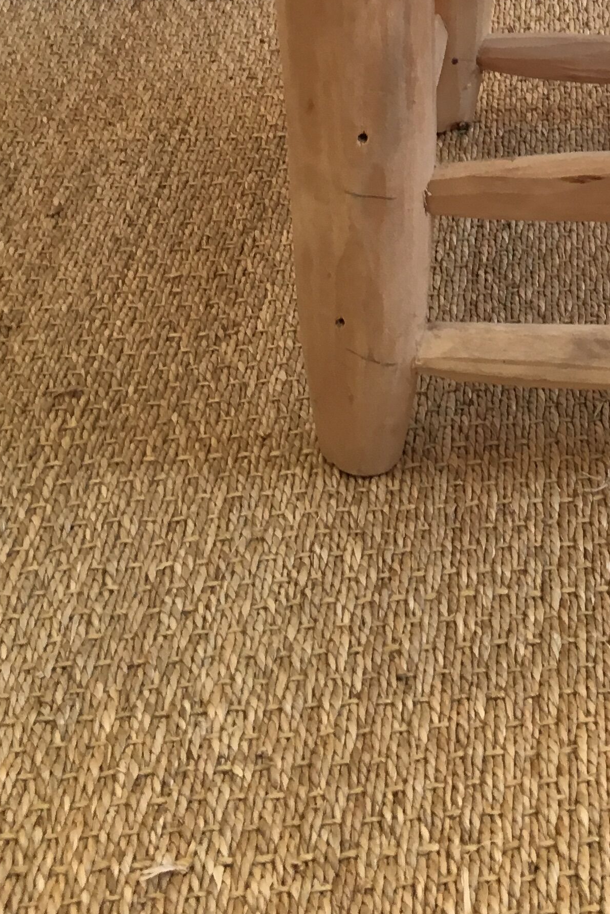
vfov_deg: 27.3
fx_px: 1728
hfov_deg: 18.9
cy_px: -79
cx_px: 733
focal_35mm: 68
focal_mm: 4.15
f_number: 2.2
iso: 64
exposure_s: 1/33
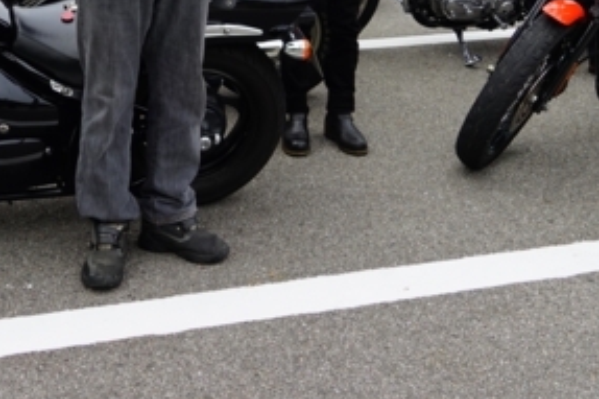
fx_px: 1114
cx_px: 202
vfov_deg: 18.6
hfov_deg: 29.9
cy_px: -144
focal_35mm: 67
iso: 100
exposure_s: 1/100
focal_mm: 24
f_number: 9
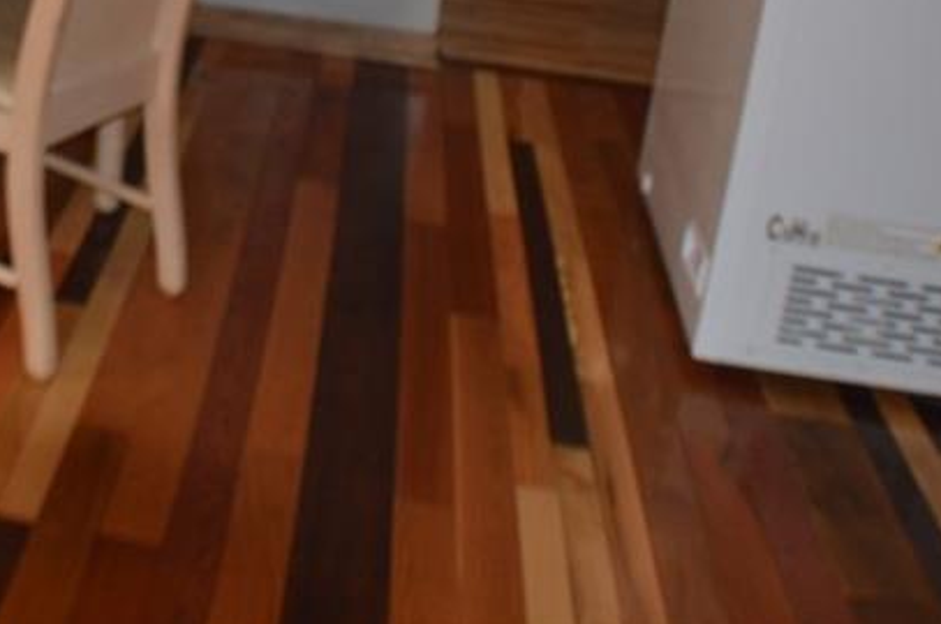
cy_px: -153
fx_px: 1775
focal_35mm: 68
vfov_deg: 18.7
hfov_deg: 27.9
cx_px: -12
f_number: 4
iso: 400
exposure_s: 1/80
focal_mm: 18
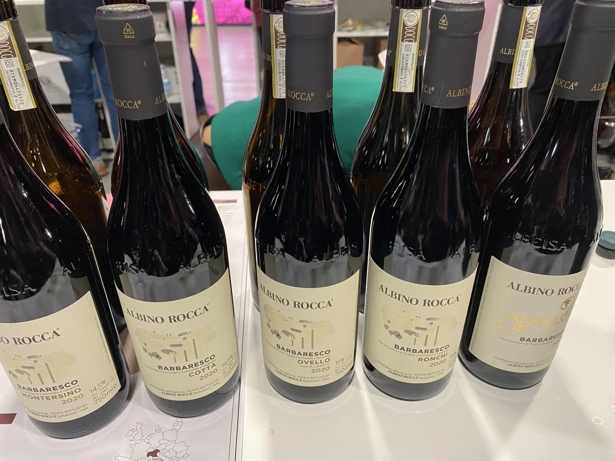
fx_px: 462
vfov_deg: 53.1
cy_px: 230
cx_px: 308
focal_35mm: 26
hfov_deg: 67.3
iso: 250
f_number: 1.8
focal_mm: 4.25
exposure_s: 1/60
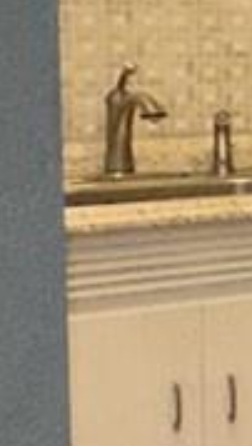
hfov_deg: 6.2
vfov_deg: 15.7
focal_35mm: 136
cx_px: 1215
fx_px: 1612
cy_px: 85
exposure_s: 1/85
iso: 80
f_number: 2.2
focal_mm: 2.22
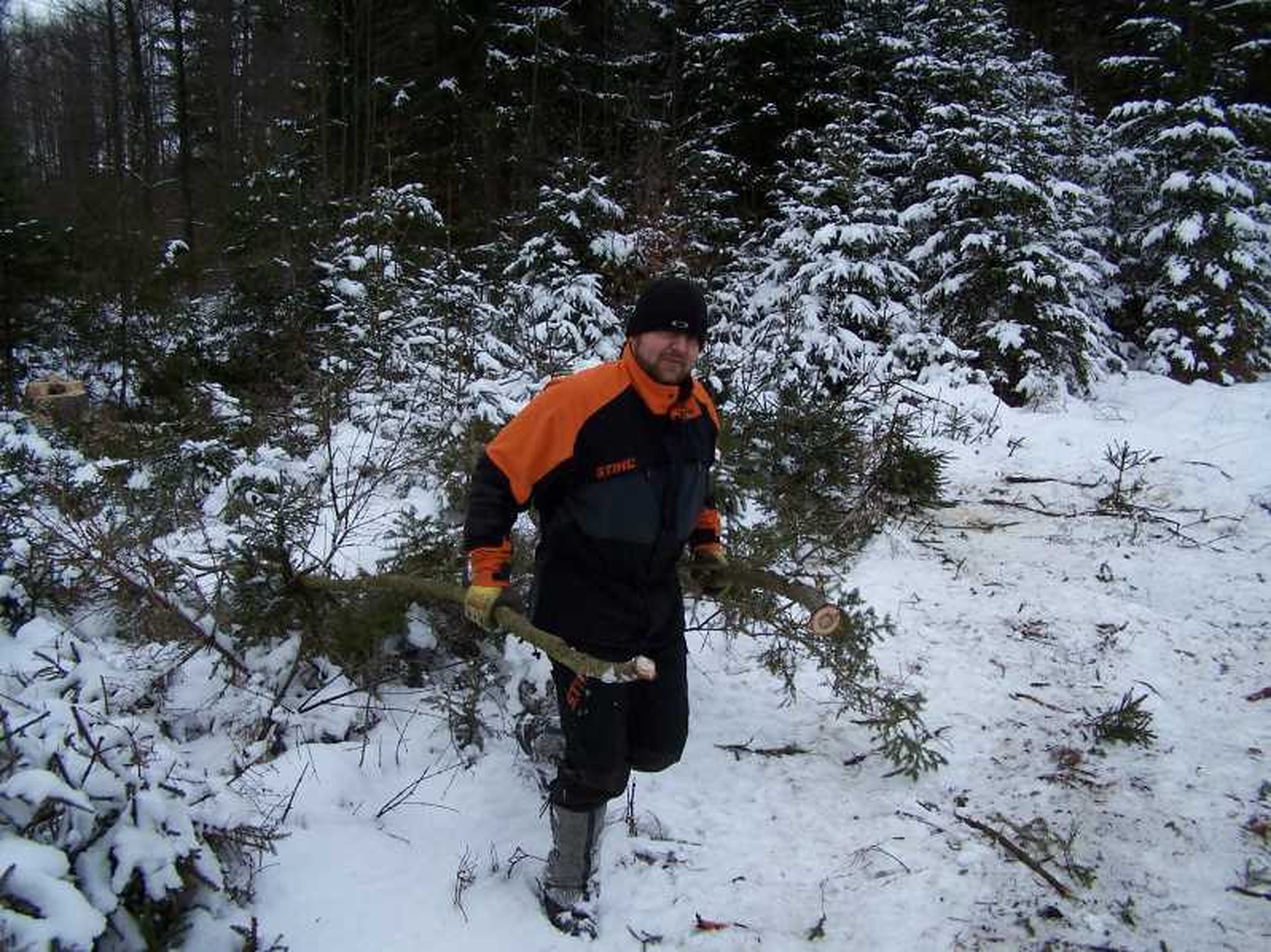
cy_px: 476
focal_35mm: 38
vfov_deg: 37.7
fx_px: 1395
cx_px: 636
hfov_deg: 49.0
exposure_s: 1/750
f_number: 2.8
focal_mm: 6.3
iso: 80
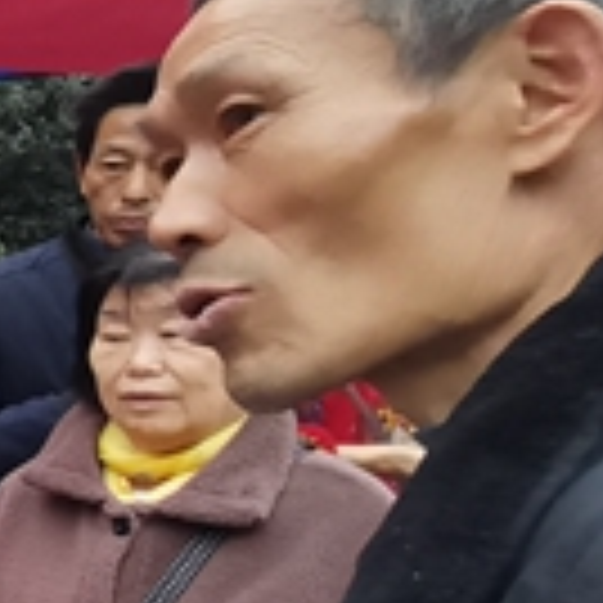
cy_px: 382
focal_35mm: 72
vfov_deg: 23.9
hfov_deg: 15.5
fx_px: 1419
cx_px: -774
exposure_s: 1/50
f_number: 2.4
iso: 160
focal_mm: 1.78
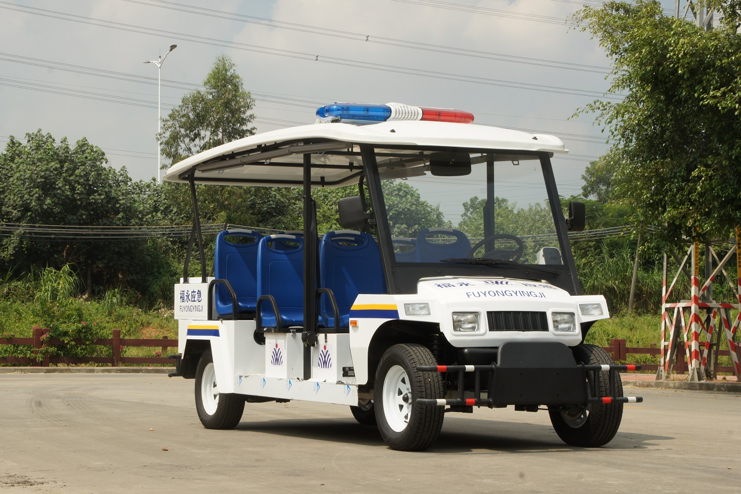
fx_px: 1698
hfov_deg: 24.6
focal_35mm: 82
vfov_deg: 16.6
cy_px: 247
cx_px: 370
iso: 200
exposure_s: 1/125
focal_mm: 55
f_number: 18
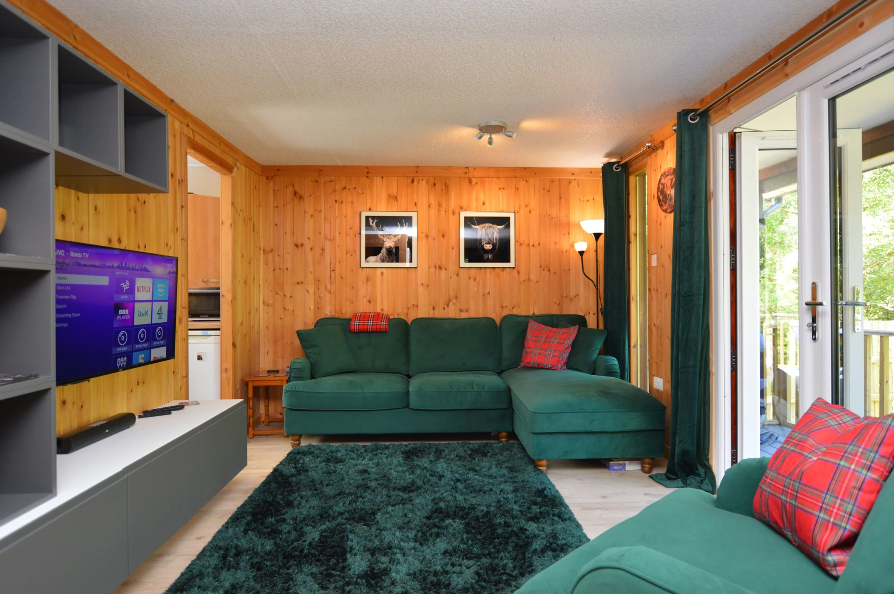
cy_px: 297
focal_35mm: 21
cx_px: 447
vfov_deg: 59.4
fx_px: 521
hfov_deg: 81.3
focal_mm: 14
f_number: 3.5
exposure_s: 1/60
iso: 450
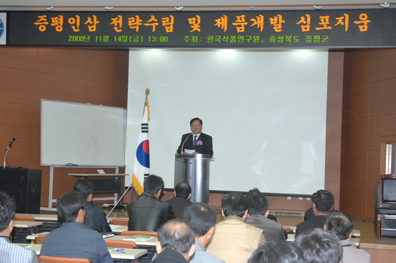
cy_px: 132
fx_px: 791
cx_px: 198
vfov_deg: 18.9
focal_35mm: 72
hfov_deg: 28.1
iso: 800
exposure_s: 1/60
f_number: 6.7
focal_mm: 48
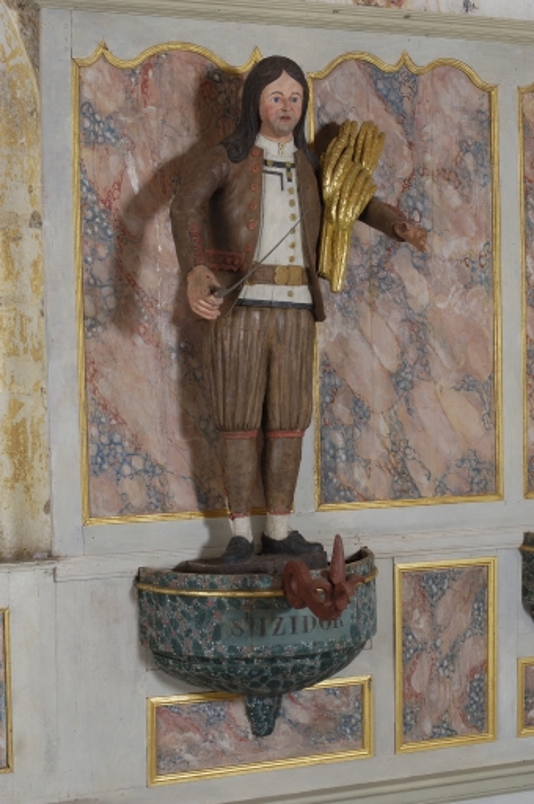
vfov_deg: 29.9
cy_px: 402
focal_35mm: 68
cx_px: 267
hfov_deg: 20.1
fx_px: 1506
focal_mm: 45
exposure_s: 1/60
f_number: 20
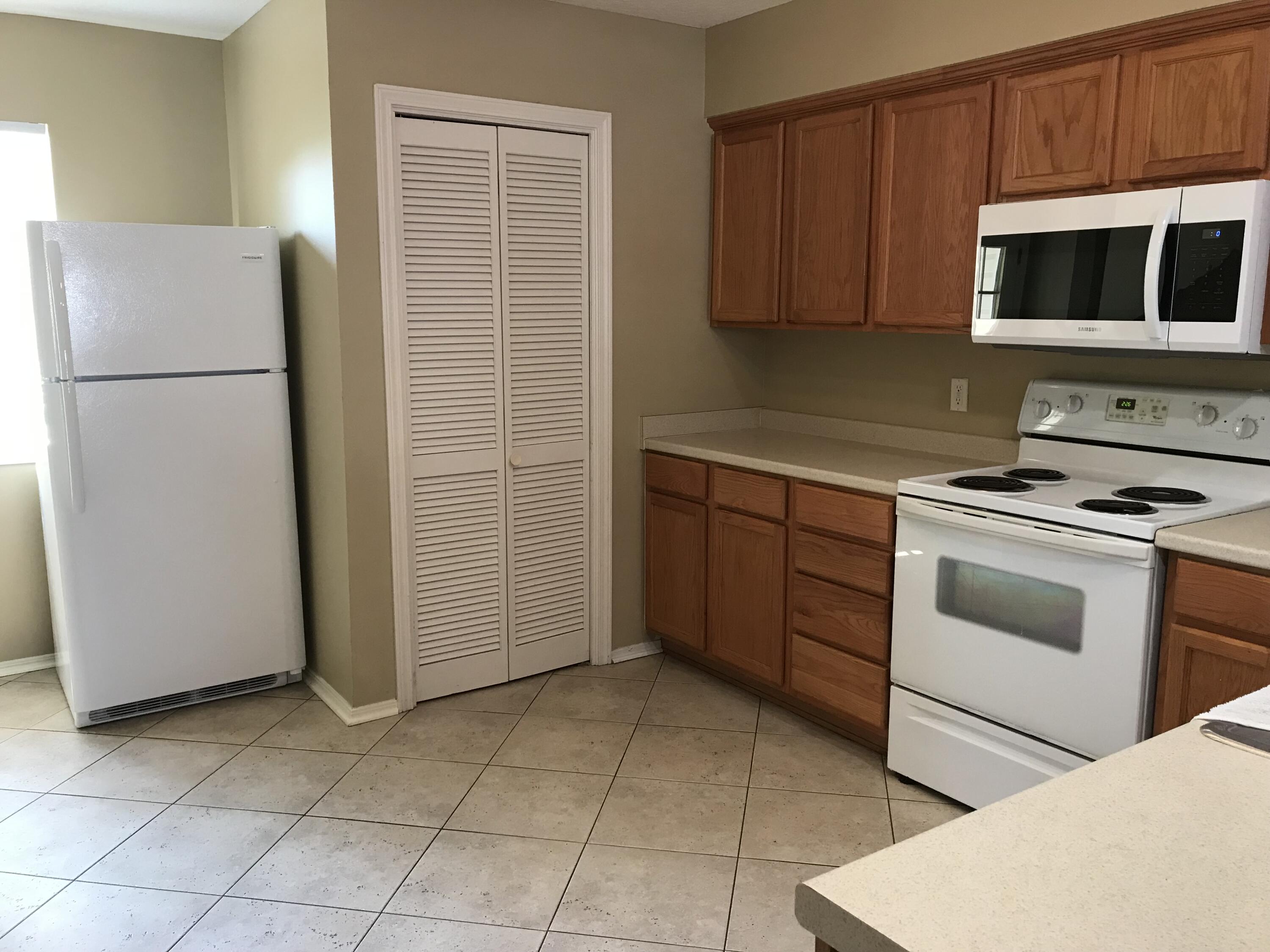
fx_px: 1027
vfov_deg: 49.7
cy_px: 476
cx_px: 635
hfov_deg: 63.4
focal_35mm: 28
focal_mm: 3.99
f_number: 1.8
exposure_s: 1/20
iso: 40
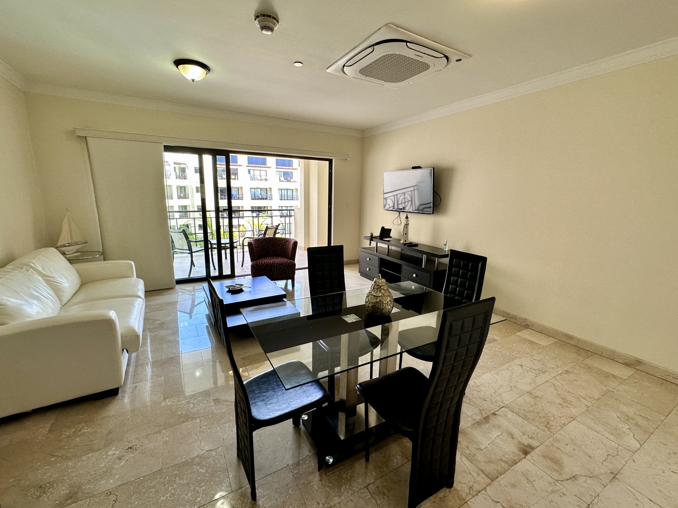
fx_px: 274
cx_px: 339
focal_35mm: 14
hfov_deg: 102.1
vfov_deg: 85.7
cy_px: 254
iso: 80
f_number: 2.2
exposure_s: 1/120
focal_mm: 2.22
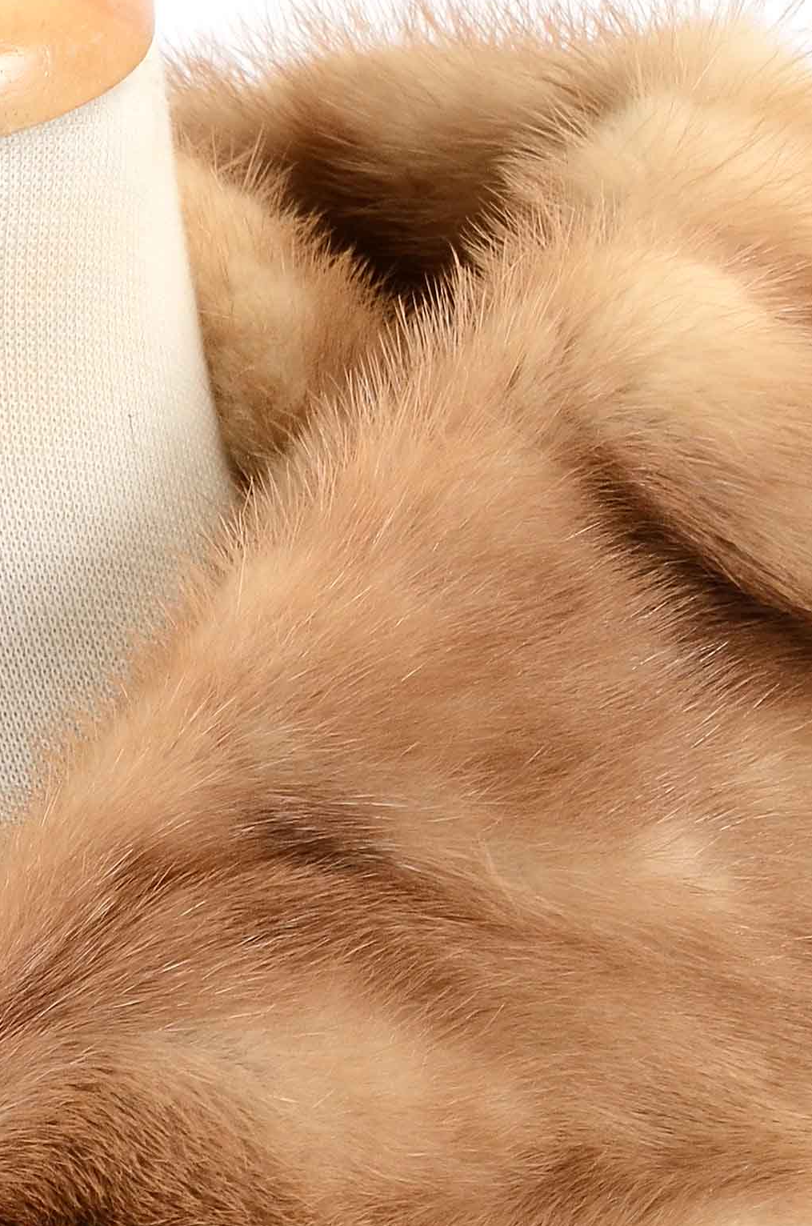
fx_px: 17213
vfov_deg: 4.1
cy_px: 1709
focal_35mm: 507
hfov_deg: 2.7
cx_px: -258
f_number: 8
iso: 160
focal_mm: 105
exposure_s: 1/60
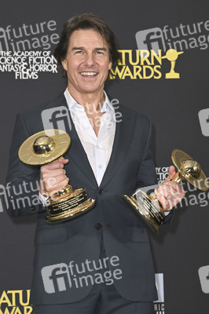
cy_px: 157
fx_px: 733
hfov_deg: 16.2
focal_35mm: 84
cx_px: 104
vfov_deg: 24.2
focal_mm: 84
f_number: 5.6
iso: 2000
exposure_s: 1/320
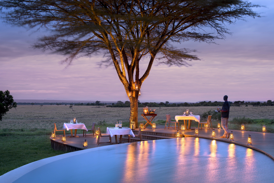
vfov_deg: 27.0
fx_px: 381
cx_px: 137
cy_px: 92
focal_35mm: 50
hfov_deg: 39.6
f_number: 8
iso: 200
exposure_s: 8
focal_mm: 50
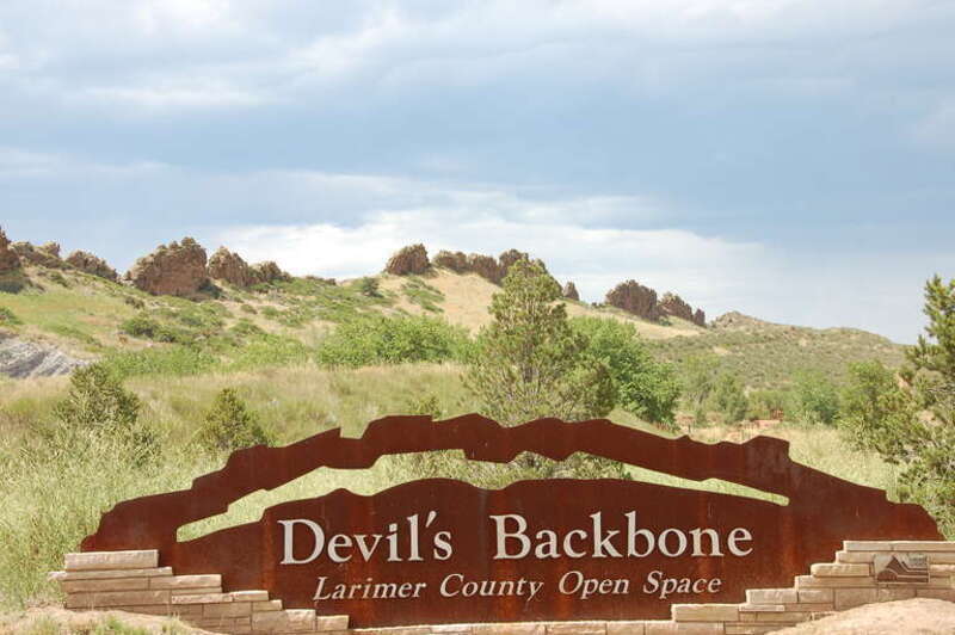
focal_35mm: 72
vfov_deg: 18.9
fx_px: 1908
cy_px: 318
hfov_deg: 28.1
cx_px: 478
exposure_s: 1/250
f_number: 11
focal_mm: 48
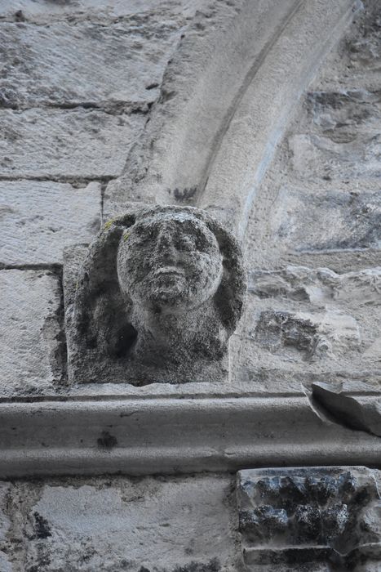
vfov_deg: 6.9
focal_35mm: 300
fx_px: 4760
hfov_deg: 4.6
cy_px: 286
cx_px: 190
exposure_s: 1/500
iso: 4500
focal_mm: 200
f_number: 5.6
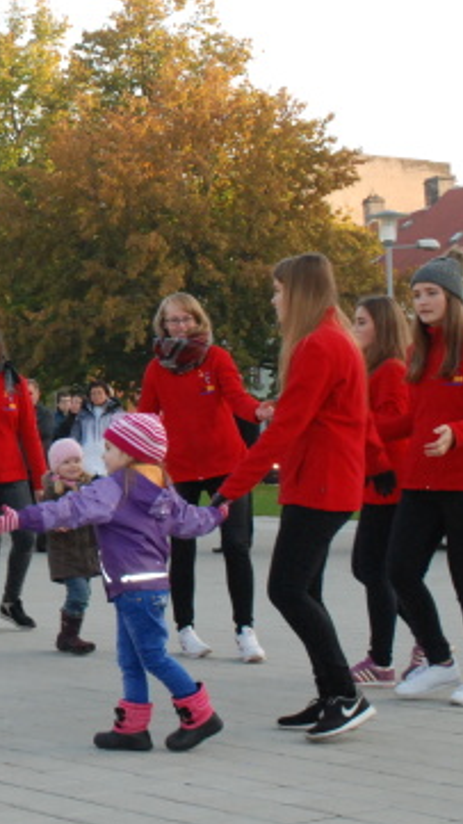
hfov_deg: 13.2
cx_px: -205
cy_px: 278
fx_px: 1903
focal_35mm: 87
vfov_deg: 24.3
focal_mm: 25
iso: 800
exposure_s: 1/200
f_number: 8
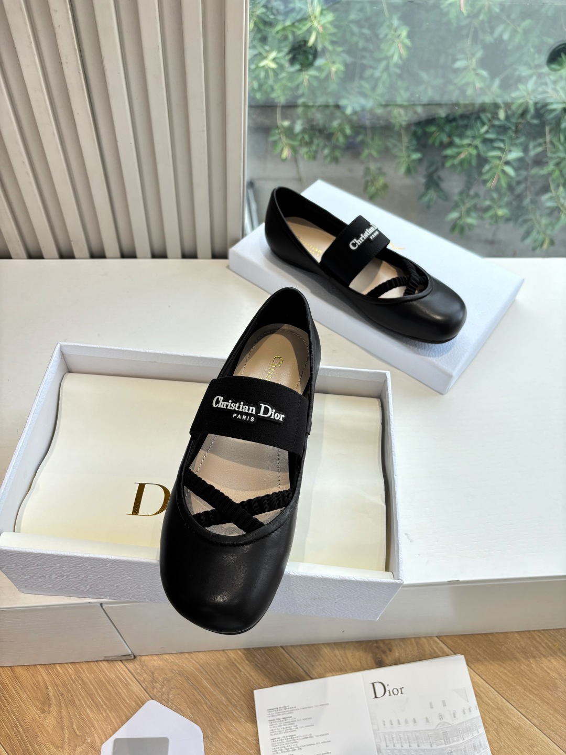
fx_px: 567
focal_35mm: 26
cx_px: 283
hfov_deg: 53.1
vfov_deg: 67.3
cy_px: 378
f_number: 1.6
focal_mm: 5.96
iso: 50
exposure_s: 1/312
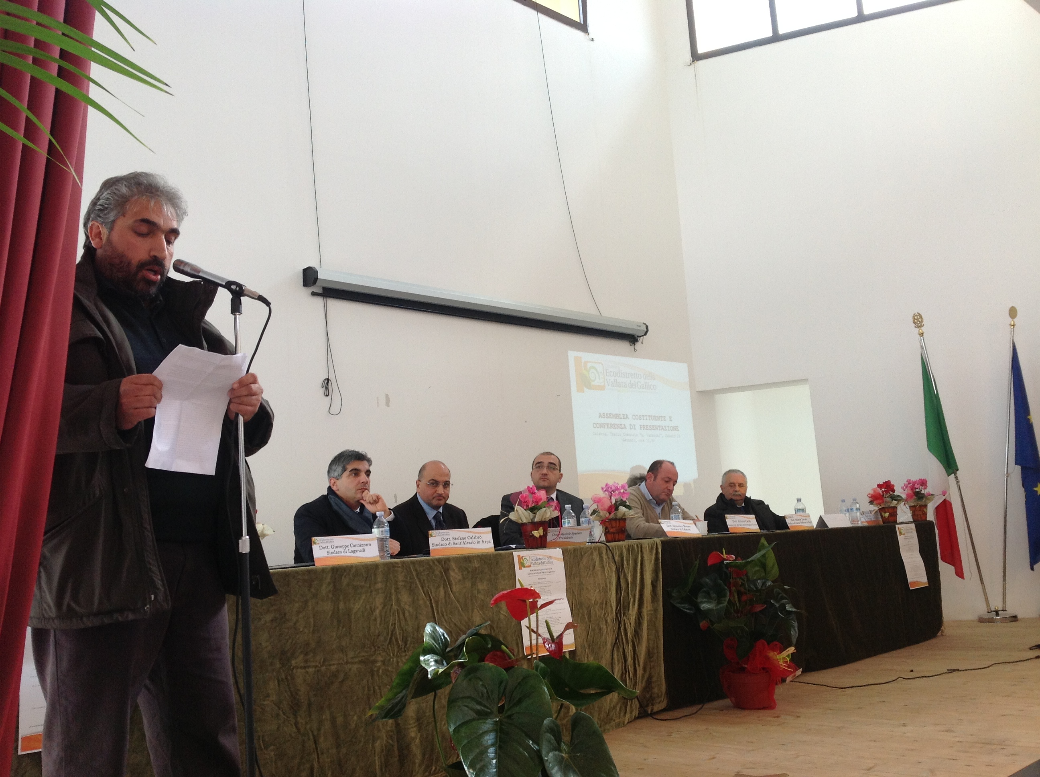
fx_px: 1050
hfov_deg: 52.7
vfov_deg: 40.6
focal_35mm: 35
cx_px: 520
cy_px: 388
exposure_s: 1/120
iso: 64
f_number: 2.4
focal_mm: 4.28
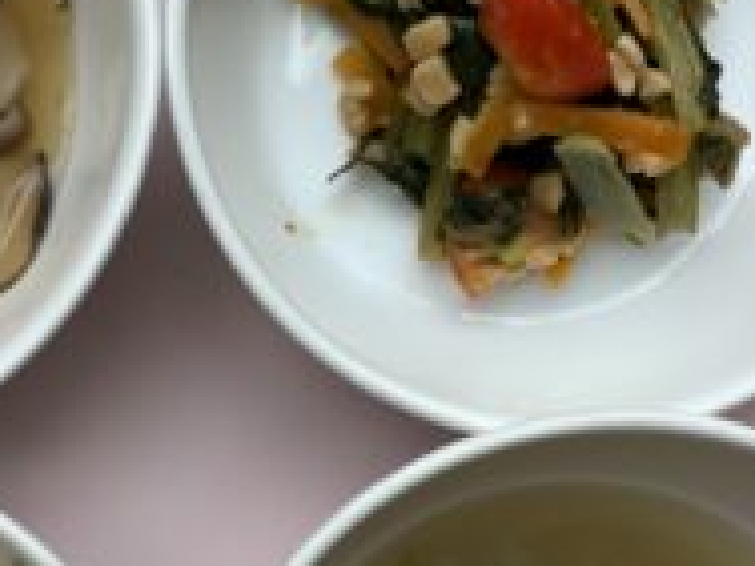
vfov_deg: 21.1
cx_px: 149
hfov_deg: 27.6
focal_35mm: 69
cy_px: 436
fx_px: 1505
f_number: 1.8
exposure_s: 1/145
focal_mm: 4.25
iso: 25
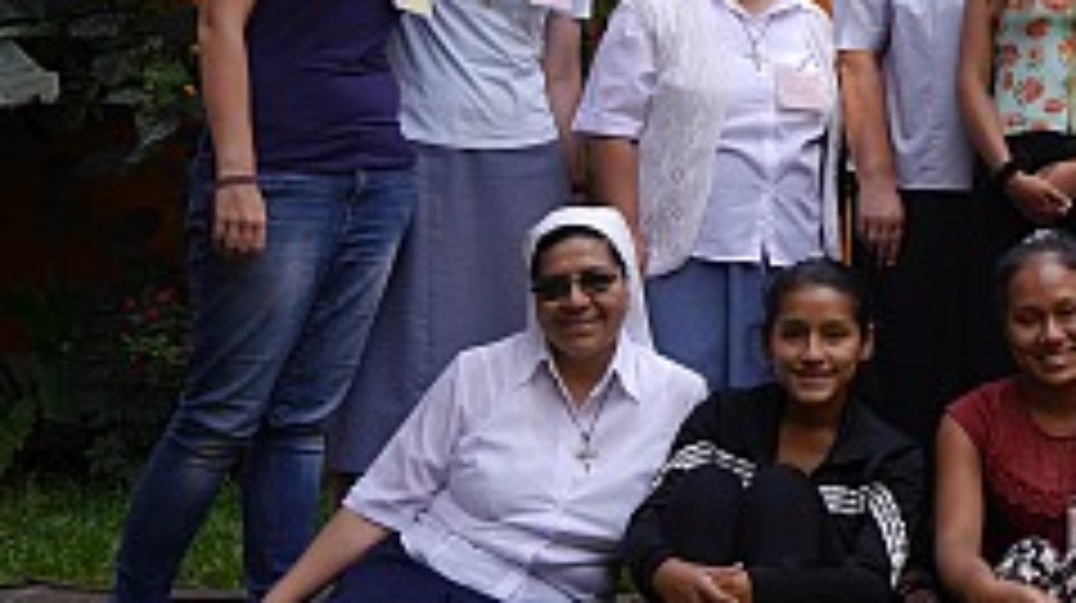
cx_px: 1130
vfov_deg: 15.7
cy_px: 99
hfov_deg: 26.1
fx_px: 2167
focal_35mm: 76
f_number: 5.6
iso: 160
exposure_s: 1/200
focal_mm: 16
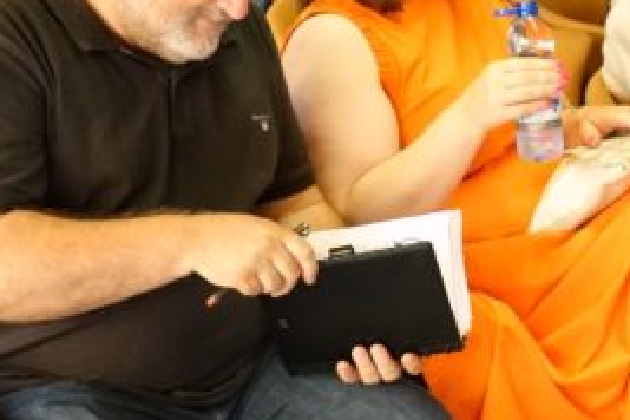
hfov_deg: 18.6
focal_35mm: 108
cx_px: 557
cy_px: 71
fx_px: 1890
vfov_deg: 12.6
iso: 2000
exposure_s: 1/160
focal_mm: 14.84
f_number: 2.8
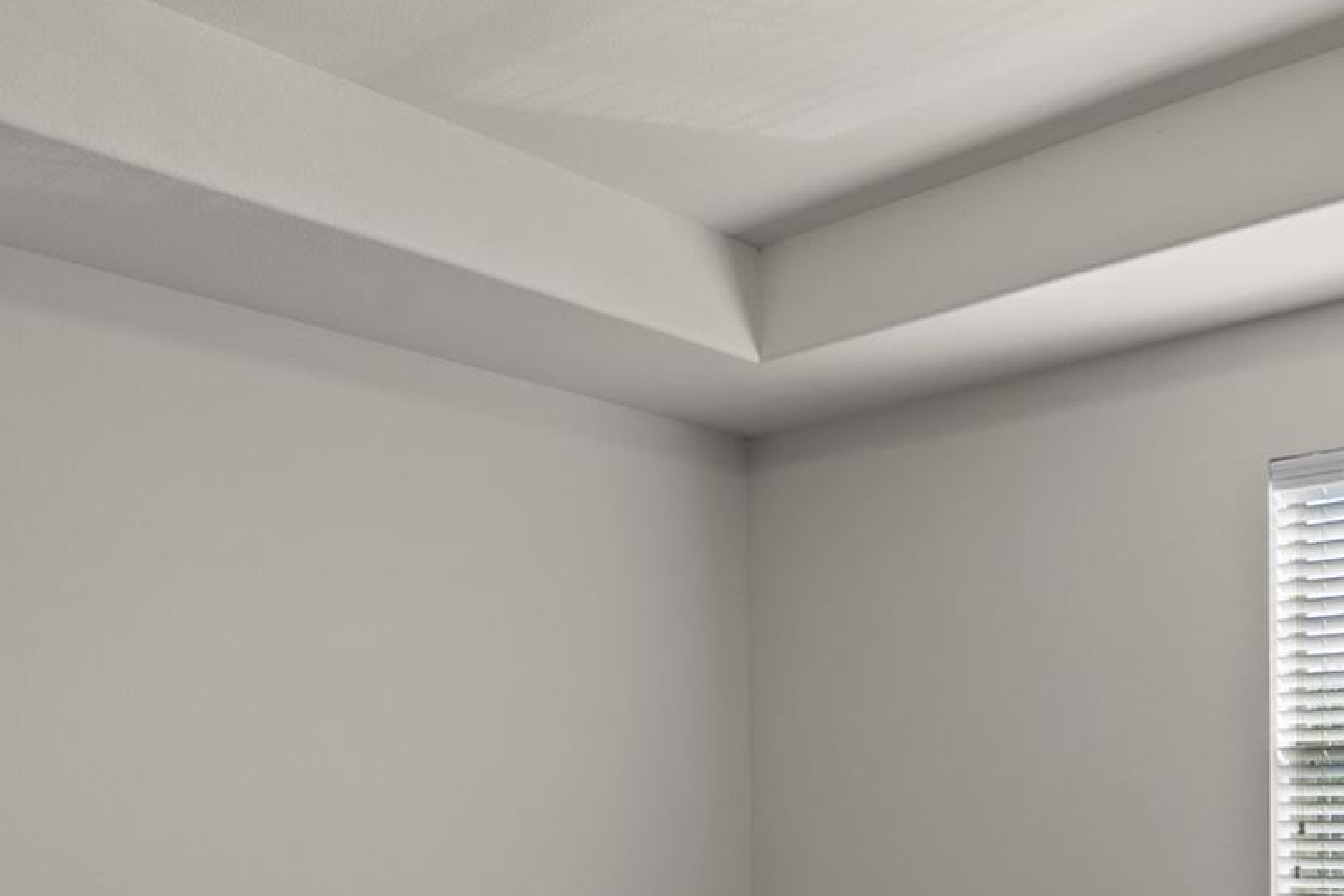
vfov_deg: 32.8
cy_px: 850
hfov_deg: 50.5
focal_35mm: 38
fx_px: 1419
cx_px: 783
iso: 250
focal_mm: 10
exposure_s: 1/1.67
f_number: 11
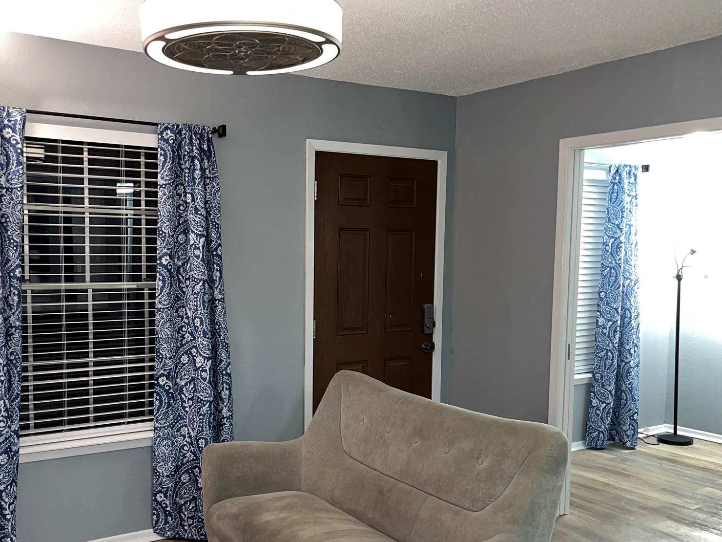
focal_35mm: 36
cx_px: 303
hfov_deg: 51.1
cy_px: 328
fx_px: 751
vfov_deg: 39.5
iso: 100
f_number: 1.6
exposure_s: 1/15
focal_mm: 5.1
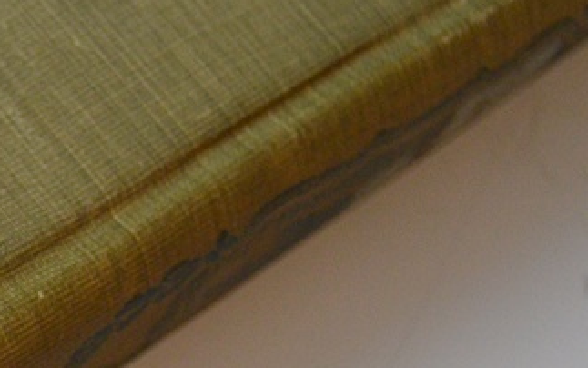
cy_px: 303
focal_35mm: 189
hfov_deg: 10.7
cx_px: -264
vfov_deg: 6.9
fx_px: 3029
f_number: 5
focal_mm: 40
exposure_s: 1/60
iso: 800
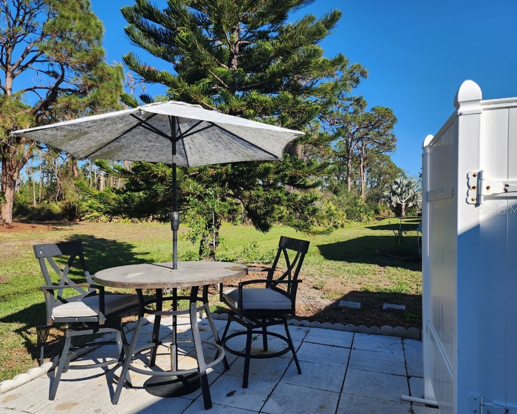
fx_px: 383
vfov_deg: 56.8
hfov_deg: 68.0
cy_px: 210
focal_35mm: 25
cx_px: 244
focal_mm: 6.4
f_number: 1.8
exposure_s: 1/730
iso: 12
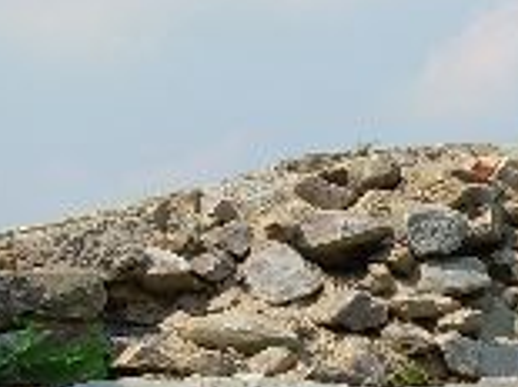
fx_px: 2348
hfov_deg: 12.5
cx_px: 461
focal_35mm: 157
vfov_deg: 9.4
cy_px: 277
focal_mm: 6.3
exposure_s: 1/500
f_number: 4.6
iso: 50
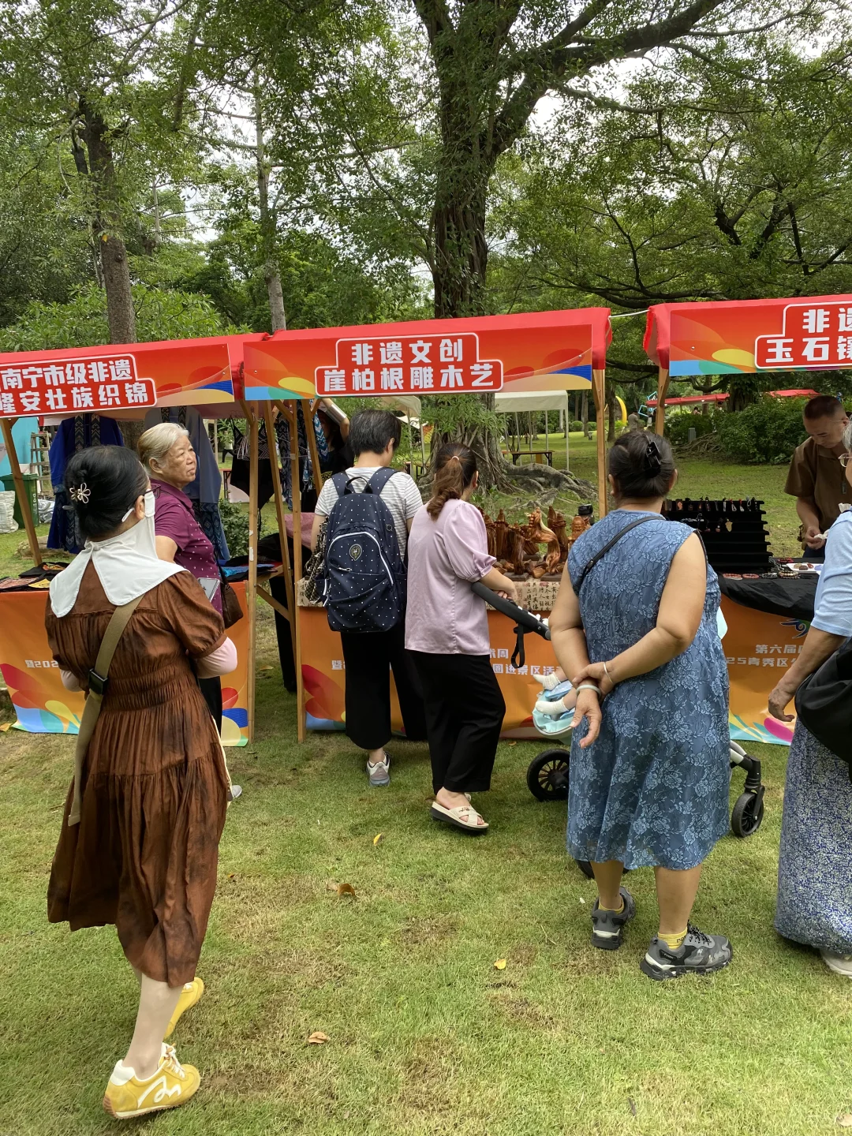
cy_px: 568
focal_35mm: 26
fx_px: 853
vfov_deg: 67.3
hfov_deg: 53.1
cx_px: 426
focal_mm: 4.25
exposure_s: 1/223
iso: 32
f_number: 1.8
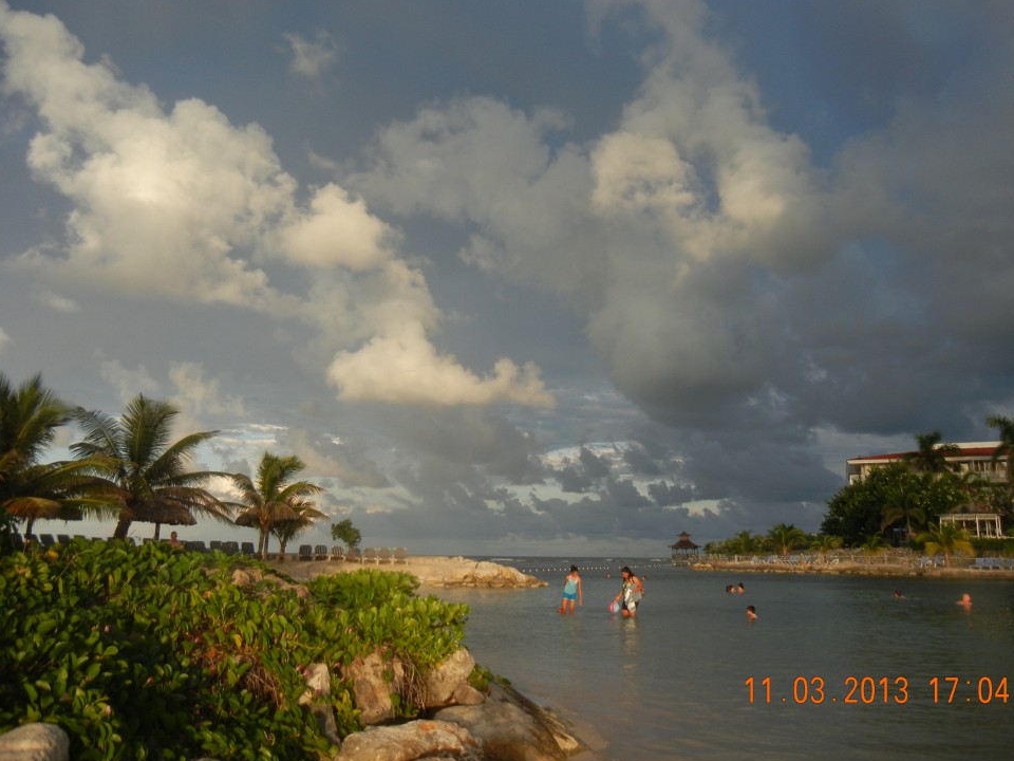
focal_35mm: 32
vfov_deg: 44.2
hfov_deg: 56.8
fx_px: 937
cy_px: 369
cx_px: 534
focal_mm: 5.4
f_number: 3.5
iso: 160
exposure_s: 1/535
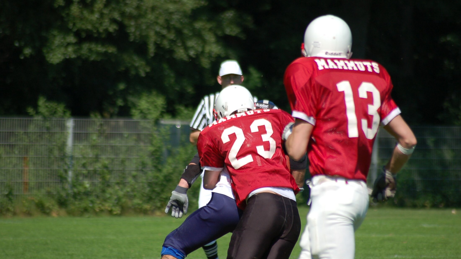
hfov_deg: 5.7
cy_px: 139
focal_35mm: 377
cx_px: 230
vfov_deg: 3.2
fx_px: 4609
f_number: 5.3
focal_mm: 240
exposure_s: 1/1250
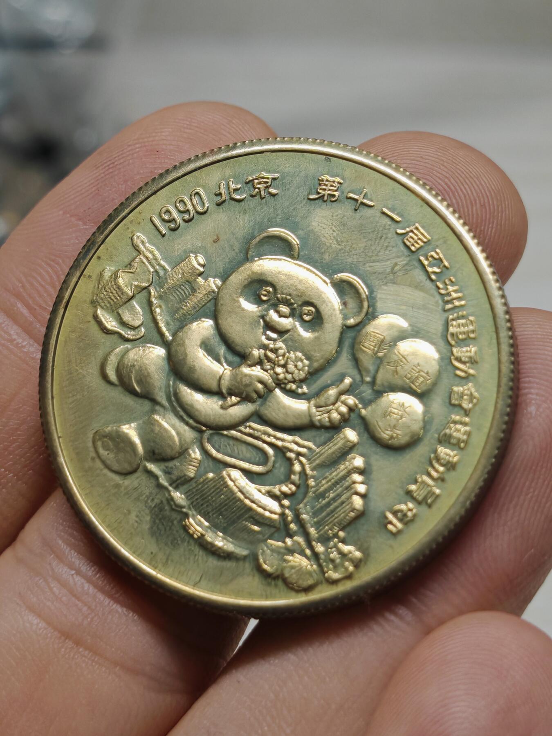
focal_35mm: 95
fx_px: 2020
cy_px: 368
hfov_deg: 15.6
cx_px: 276
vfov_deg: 20.7
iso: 50
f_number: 1.6
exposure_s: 1/110
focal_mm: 7.62
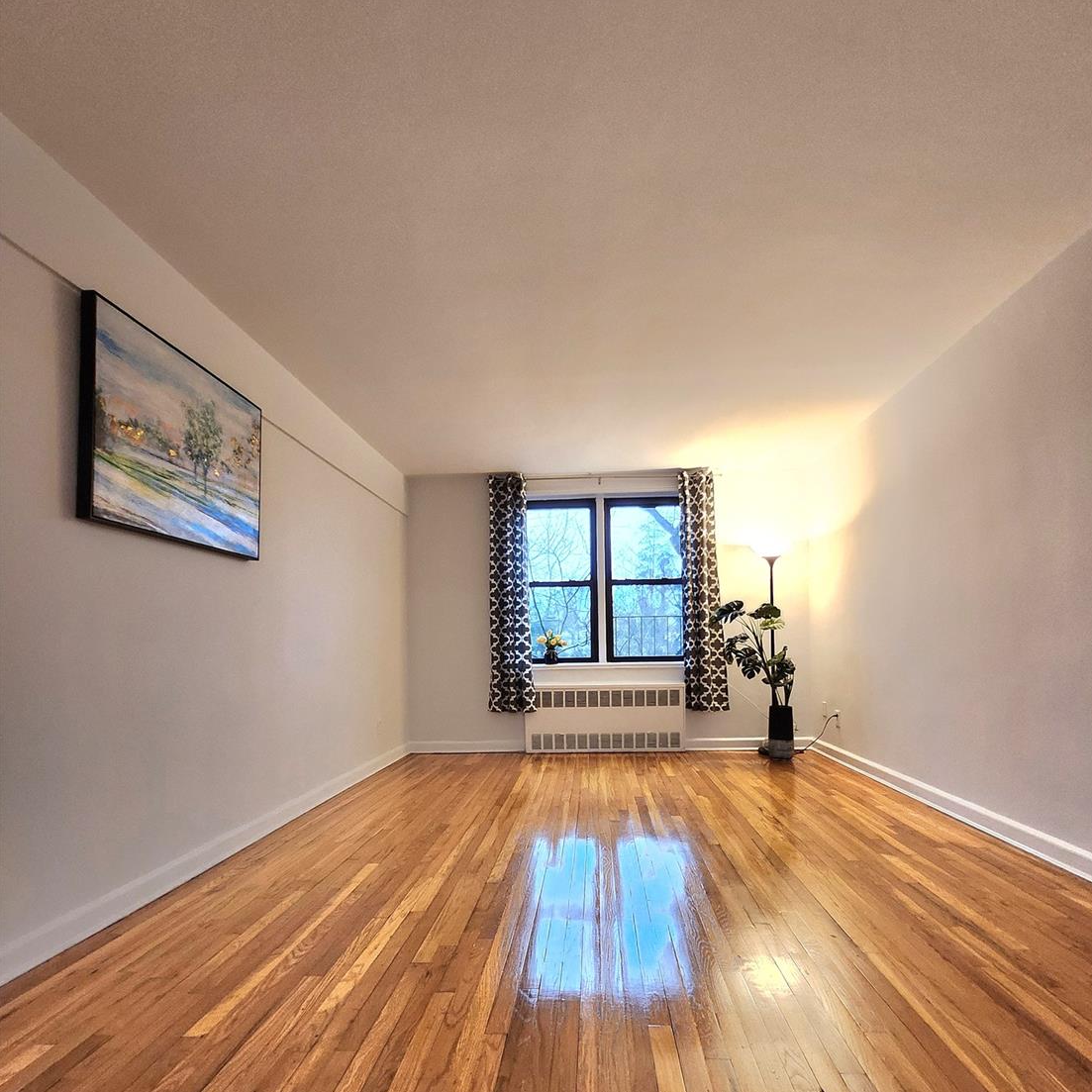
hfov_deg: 87.4
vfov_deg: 86.9
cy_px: 624
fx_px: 571
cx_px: 568
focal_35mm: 16
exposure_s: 1/60.2
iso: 400
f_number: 2.2
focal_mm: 1.74
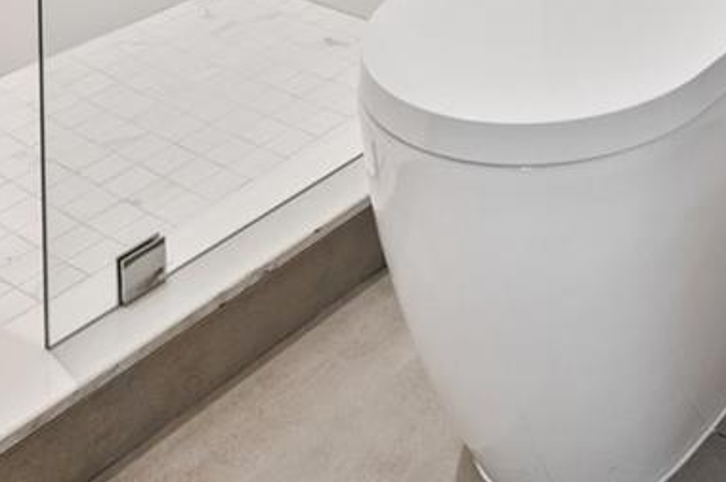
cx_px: 699
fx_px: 1188
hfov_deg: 31.8
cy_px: -491
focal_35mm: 59
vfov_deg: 16.9
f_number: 8
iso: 200
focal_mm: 14
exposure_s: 1/1.25
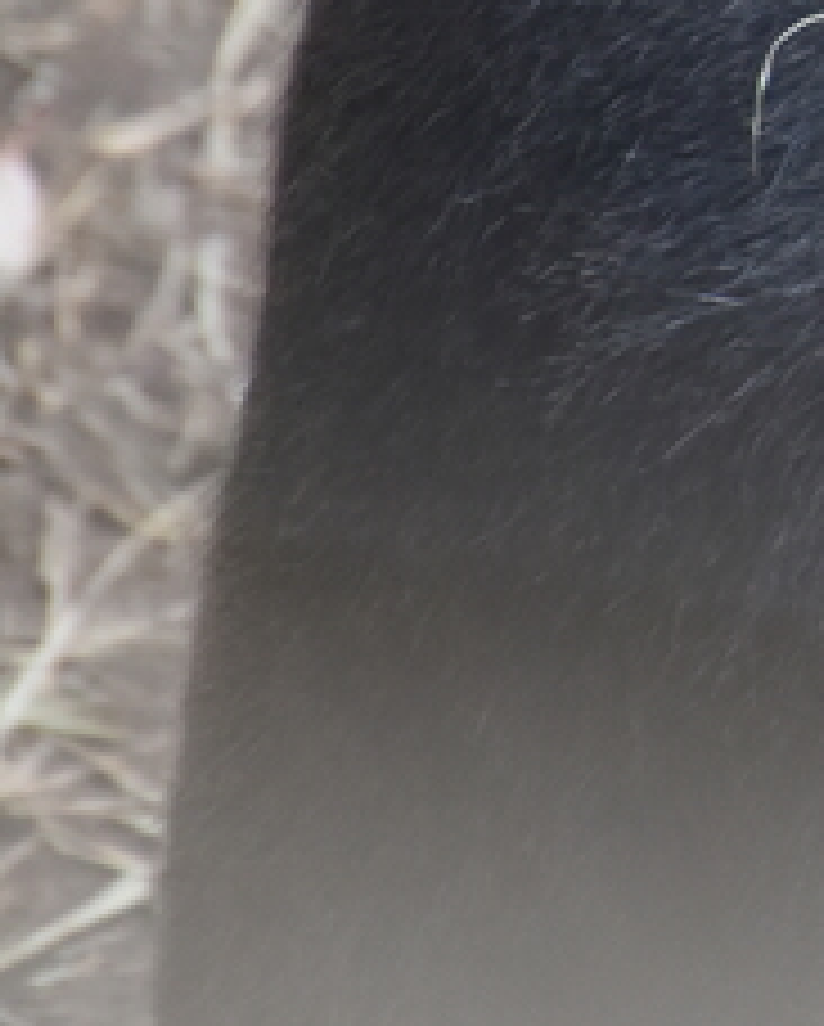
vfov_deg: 1.2
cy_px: -446
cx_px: 2377
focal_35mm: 1580
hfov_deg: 1.0
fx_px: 48069
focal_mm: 300
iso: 1800
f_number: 5.6
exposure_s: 1/640
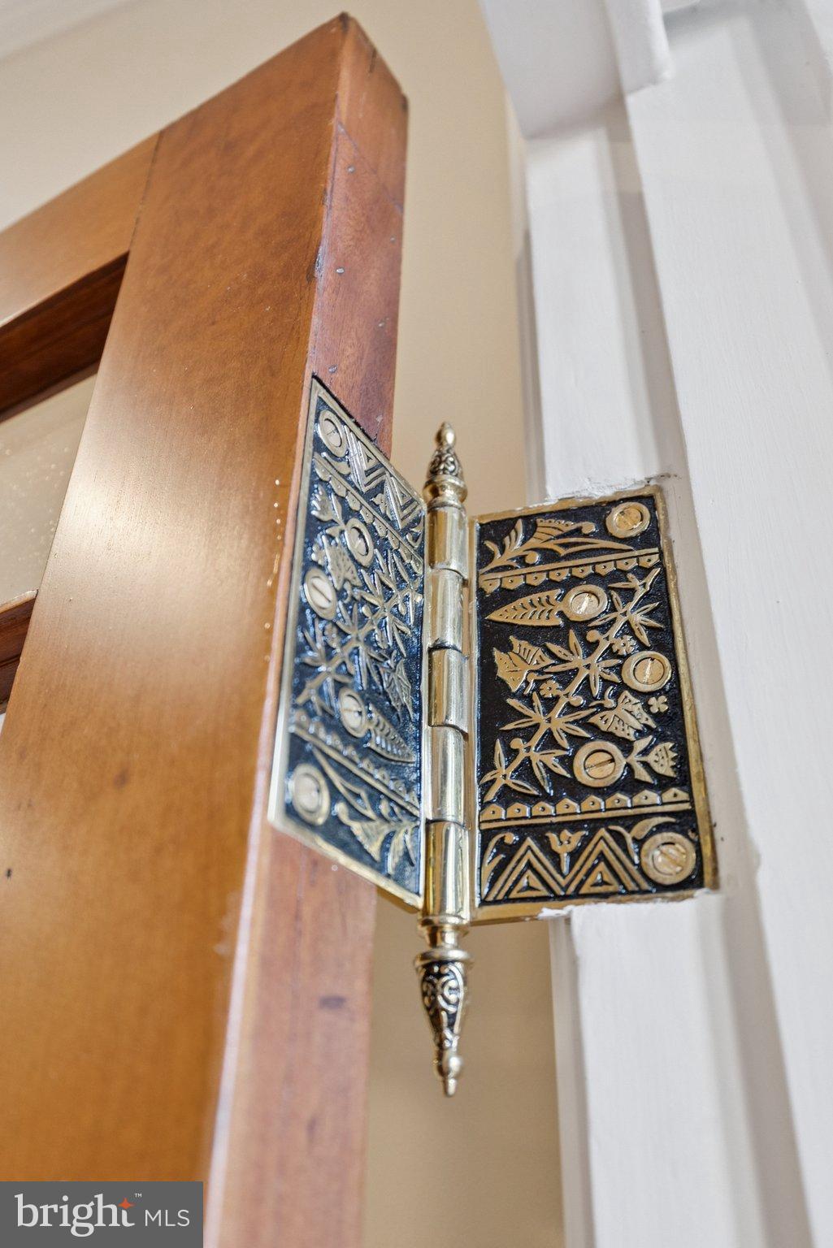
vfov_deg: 61.9
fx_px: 1040
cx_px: 416
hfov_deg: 43.6
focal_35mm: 30
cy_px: 624
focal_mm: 30
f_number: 4
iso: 2000
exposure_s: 1/160
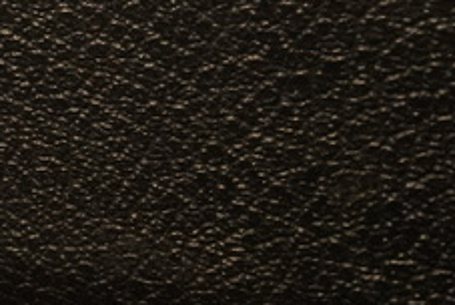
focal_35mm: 191
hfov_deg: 10.1
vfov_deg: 7.2
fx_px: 2417
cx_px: -401
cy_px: -14
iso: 12800
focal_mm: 40
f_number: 13
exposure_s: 1/8
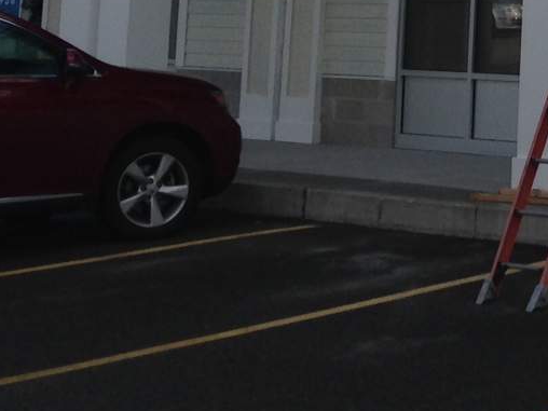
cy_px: -307
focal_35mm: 133
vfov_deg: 10.5
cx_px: 861
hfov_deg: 13.8
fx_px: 2106
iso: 50
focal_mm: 4.12
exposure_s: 1/1205
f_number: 2.4
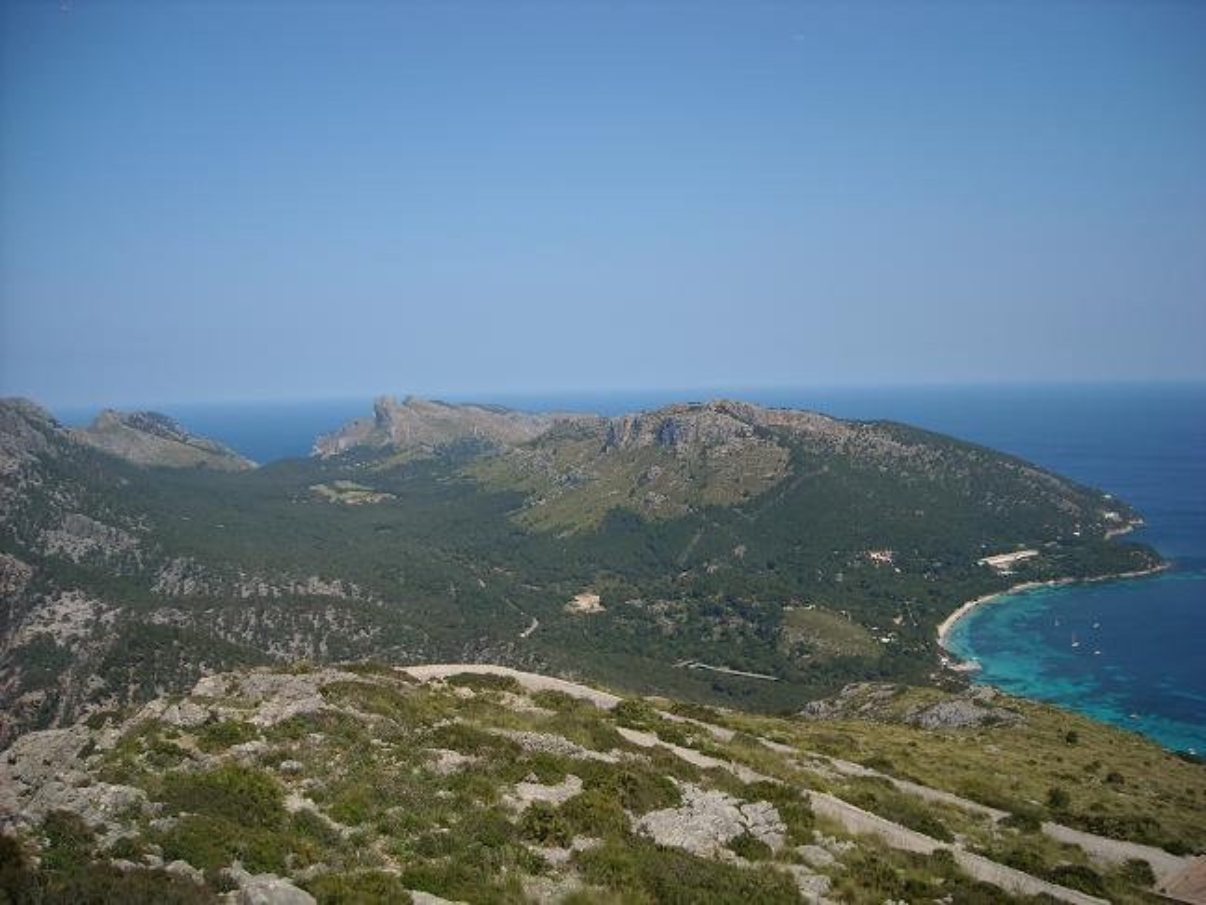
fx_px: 1219
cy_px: 452
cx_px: 603
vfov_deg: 40.7
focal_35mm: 35
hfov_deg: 52.6
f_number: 5.6
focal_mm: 5.7
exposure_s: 1/402
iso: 64
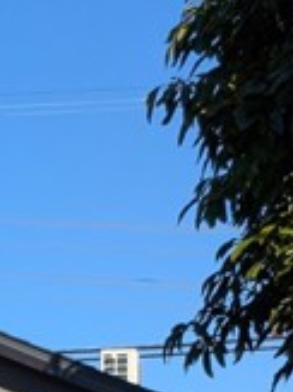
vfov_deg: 9.8
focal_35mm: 192
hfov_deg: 7.5
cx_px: -216
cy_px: 695
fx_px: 2170
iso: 41
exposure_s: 1/1883
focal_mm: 4.53
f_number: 1.7
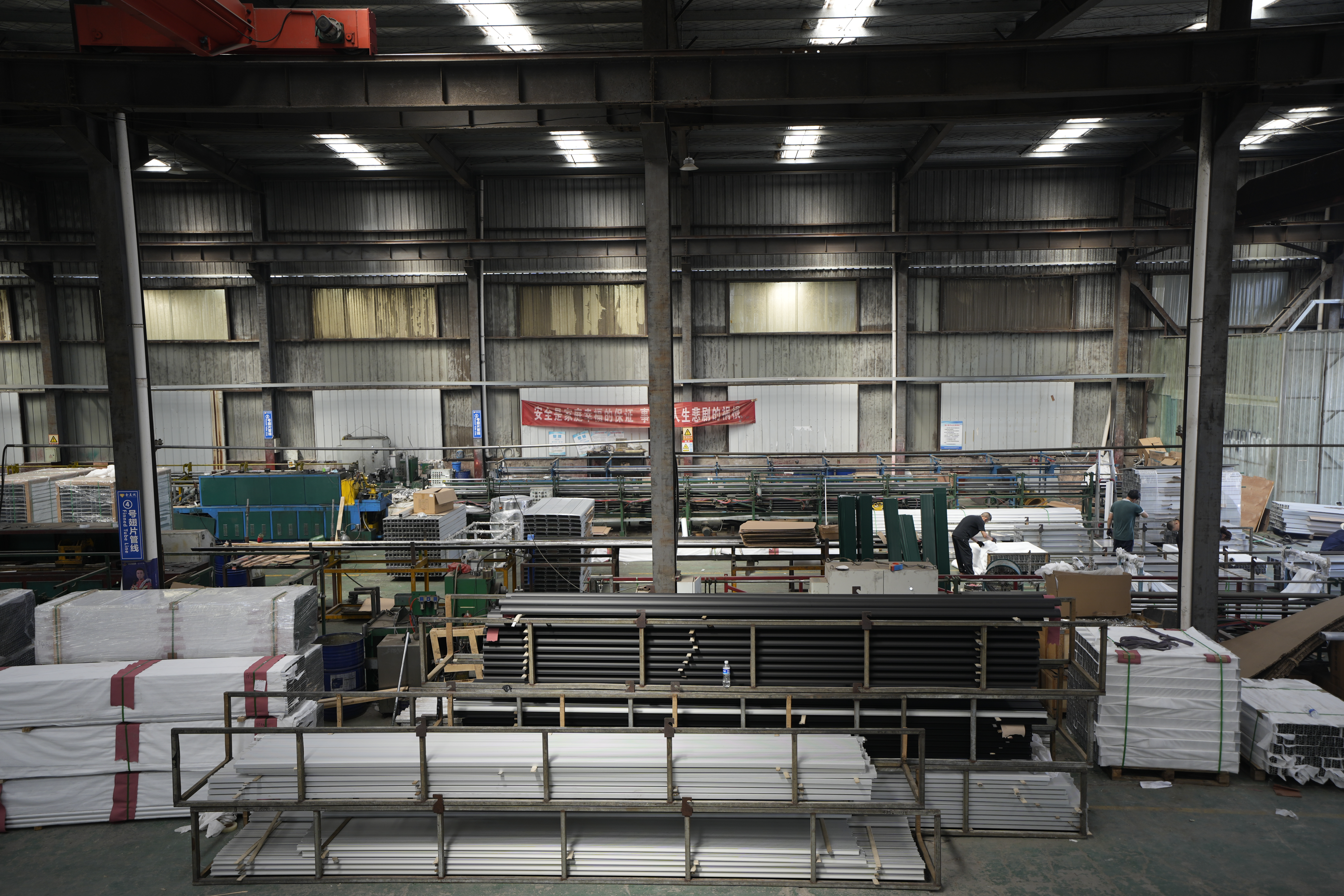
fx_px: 1045
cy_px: 448
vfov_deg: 46.4
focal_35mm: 28
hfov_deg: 65.5
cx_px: 672
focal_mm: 28
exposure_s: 1/100
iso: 160
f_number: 2.8
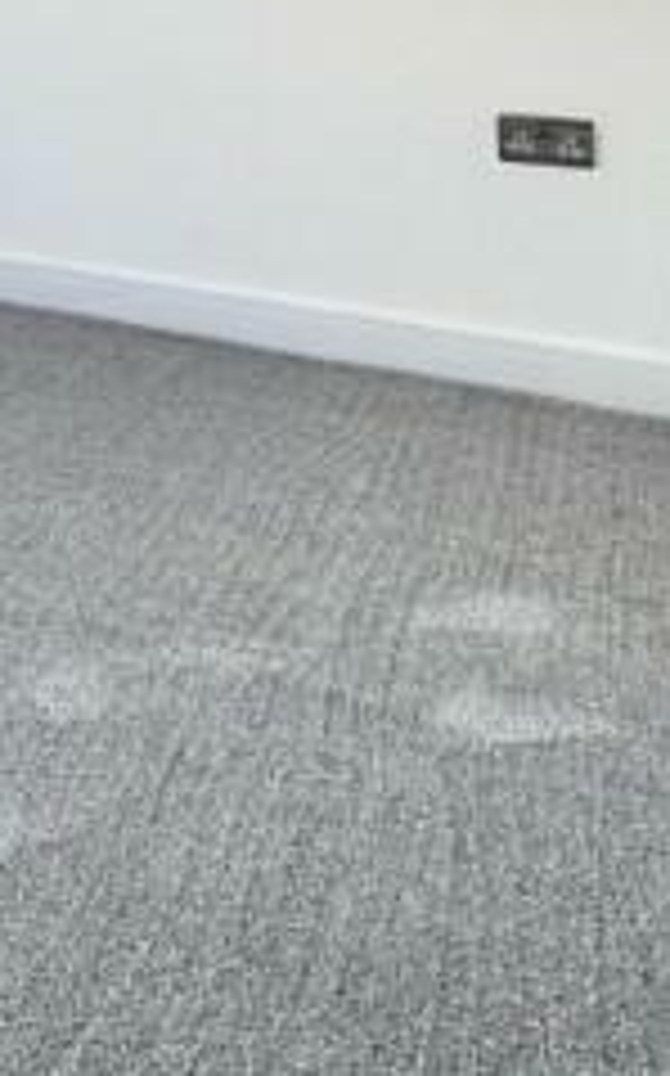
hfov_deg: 18.9
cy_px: -216
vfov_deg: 31.8
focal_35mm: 53
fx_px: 1551
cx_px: -528
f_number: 2.2
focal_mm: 2.22
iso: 64
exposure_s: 1/100
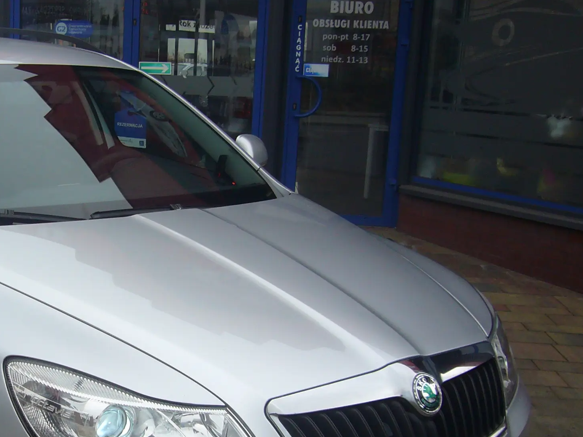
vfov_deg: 26.8
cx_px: 93
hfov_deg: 34.2
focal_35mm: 54
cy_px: 305
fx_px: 909
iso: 80
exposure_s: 1/320
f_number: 2.8
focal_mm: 4.6
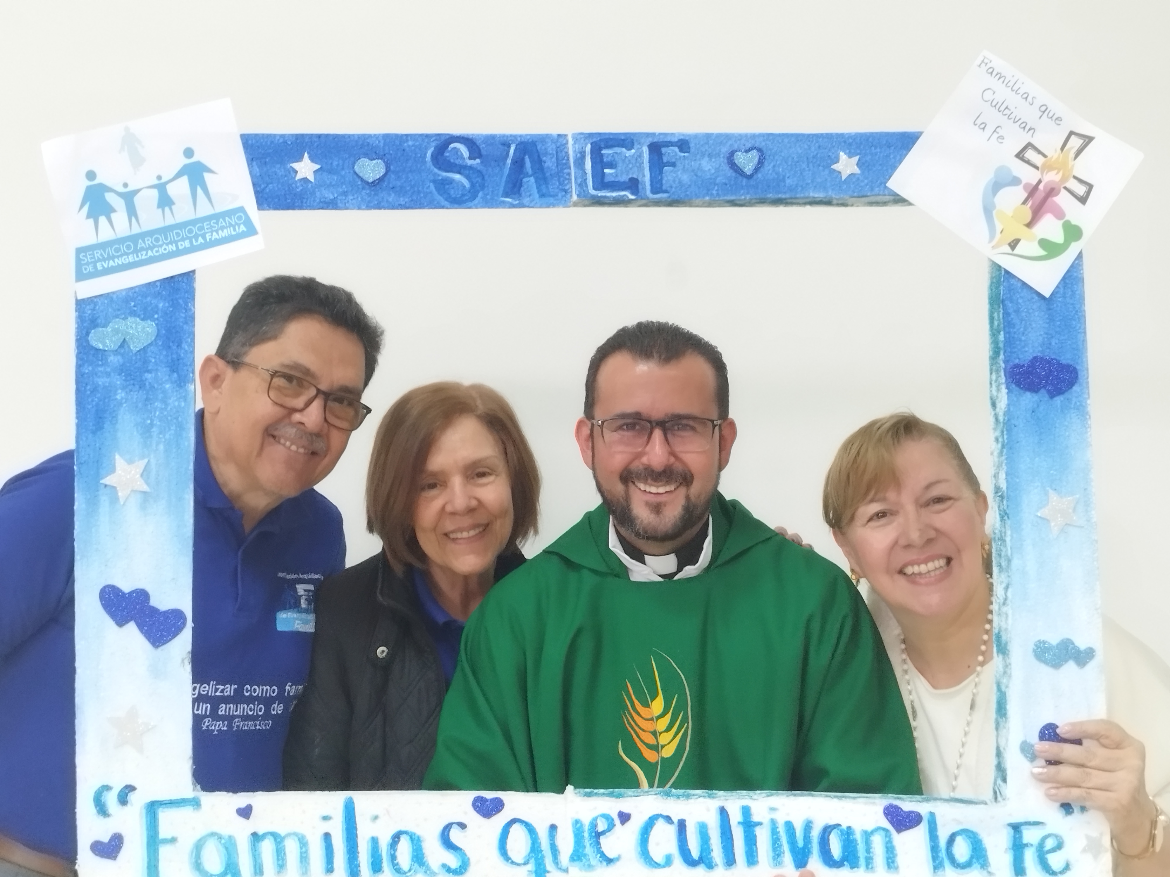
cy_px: 438
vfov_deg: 56.8
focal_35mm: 24
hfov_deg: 71.6
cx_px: 585
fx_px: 811
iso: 500
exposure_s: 1/30
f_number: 1.89
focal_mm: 5.89
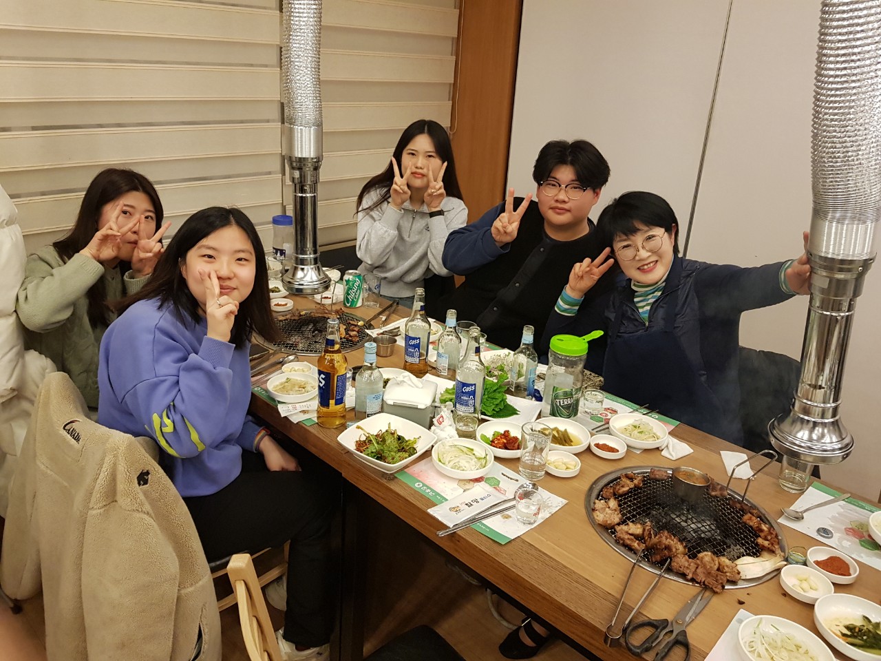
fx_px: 662
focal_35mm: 26
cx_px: 440
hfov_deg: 67.3
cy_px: 330
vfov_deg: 53.1
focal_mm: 4.2
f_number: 1.7
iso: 200
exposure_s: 1/60.2
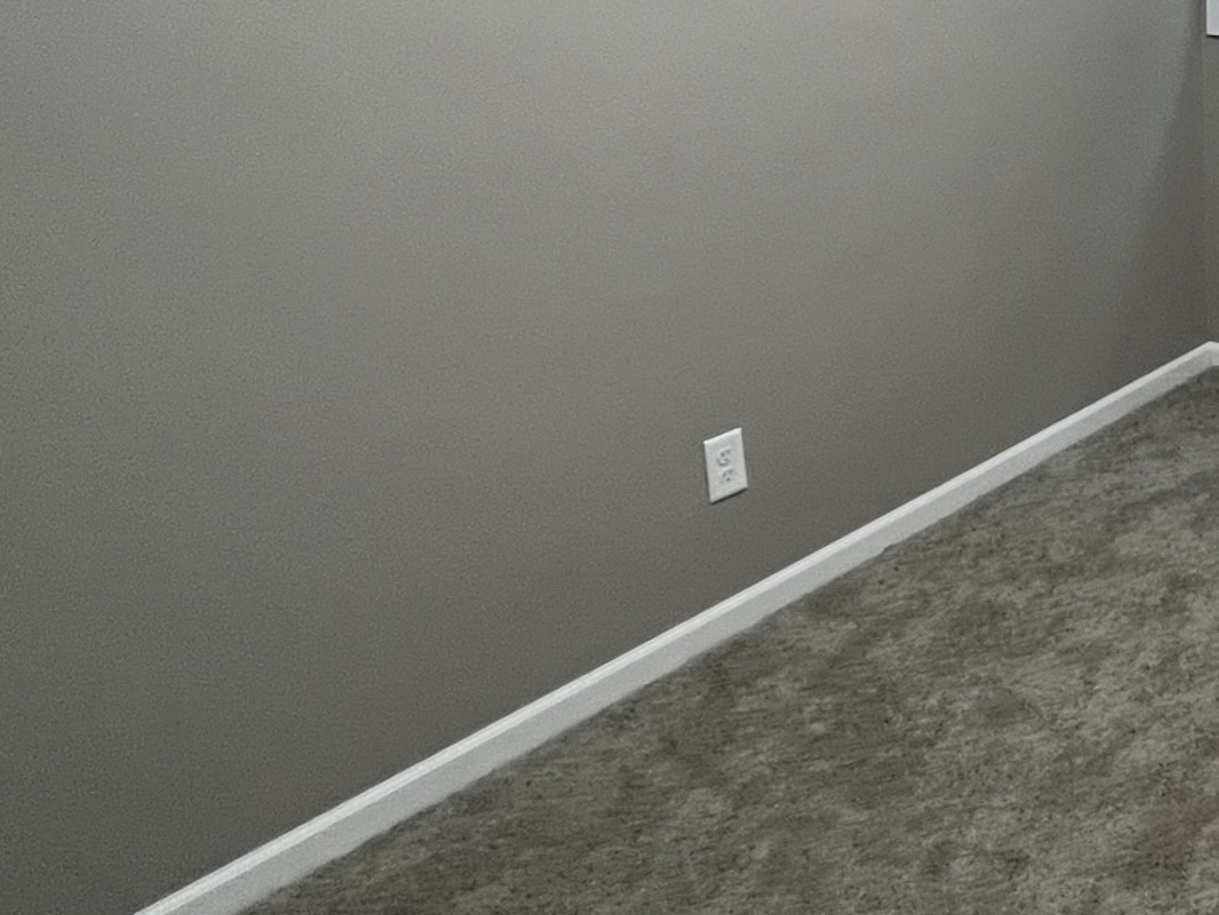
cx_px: 1398
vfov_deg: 38.9
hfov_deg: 40.3
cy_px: 159
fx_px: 1233
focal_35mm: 35
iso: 320
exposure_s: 1/60
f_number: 1.8
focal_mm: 1.57
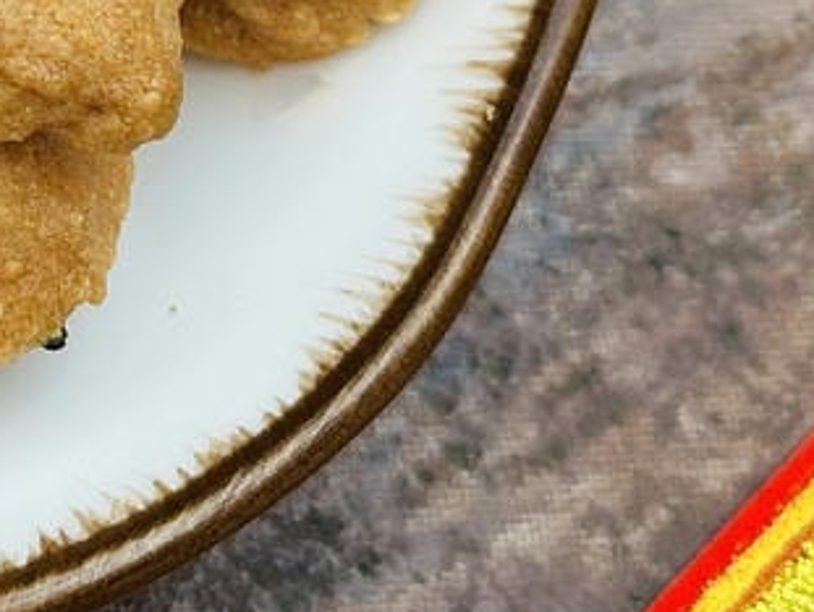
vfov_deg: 7.9
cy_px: -353
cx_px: -246
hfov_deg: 10.4
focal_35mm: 185
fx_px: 4355
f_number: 1.78
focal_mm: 6.86
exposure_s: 1/103
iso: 80
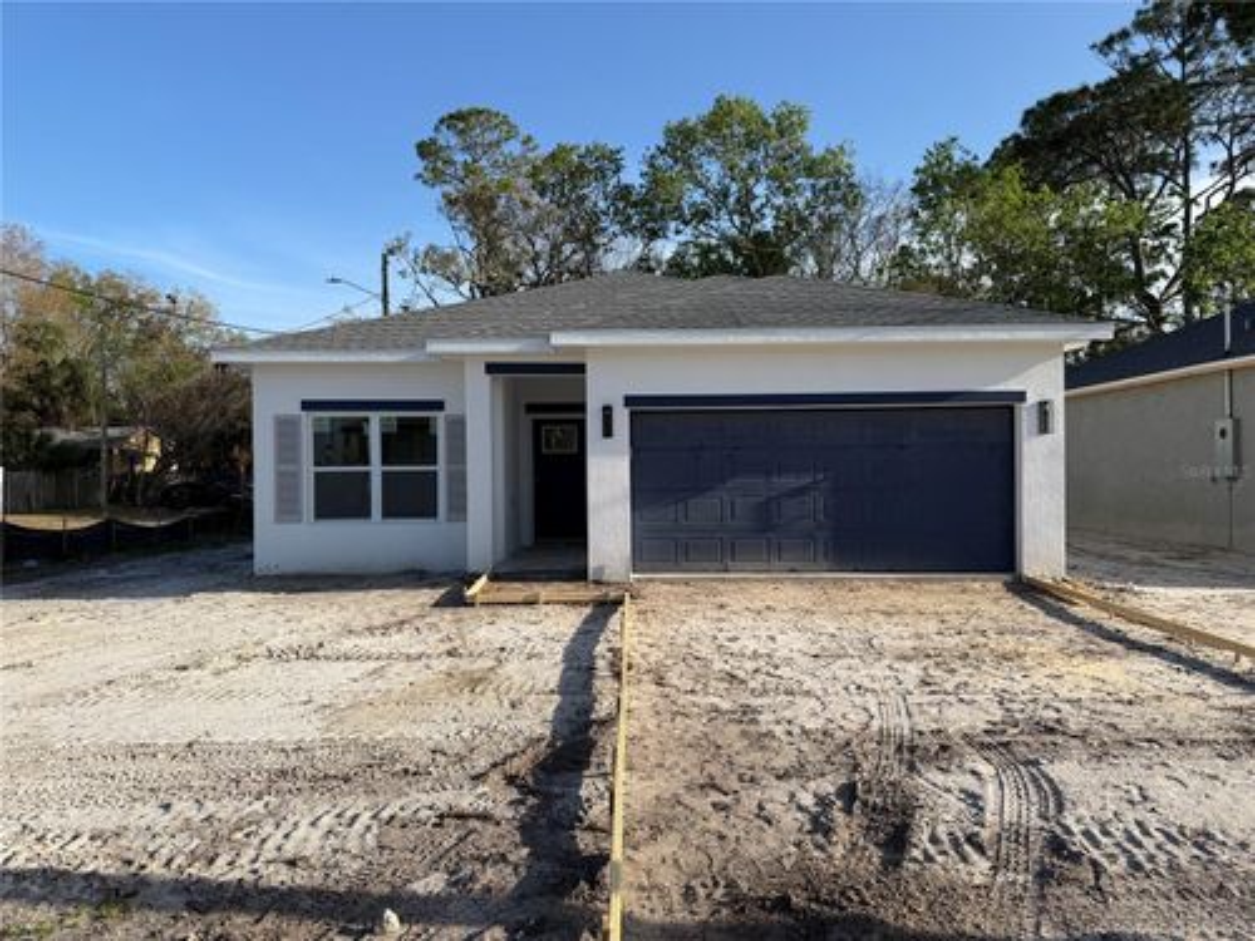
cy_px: 470
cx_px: 628
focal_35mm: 24
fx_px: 870
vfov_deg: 56.8
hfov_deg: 71.6
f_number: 1.78
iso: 80
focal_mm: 6.76
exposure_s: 1/3584
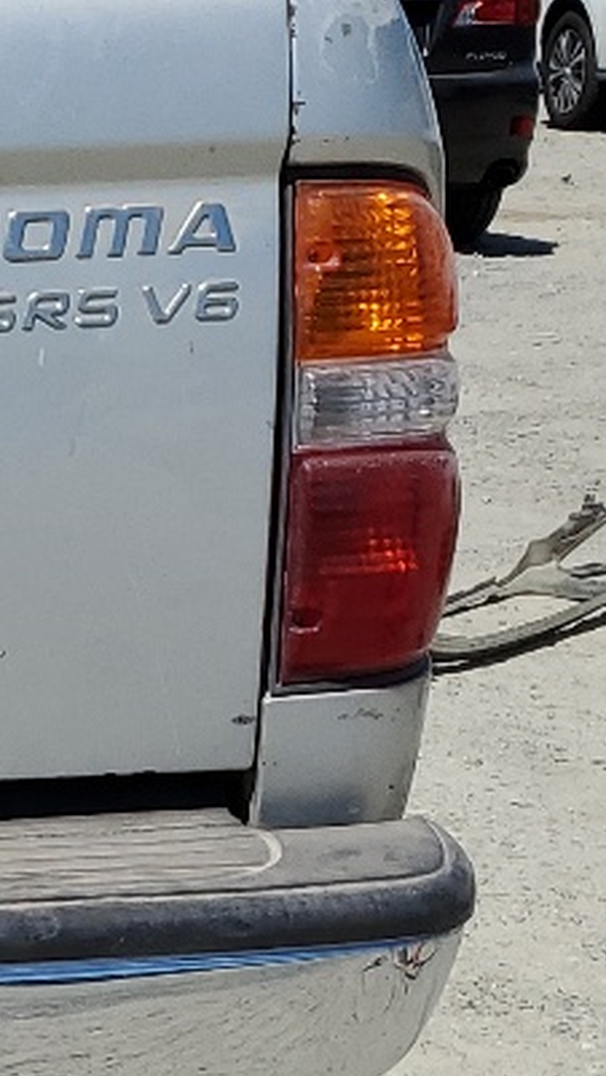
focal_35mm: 113
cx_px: -858
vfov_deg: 18.8
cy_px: 792
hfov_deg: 9.5
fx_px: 3223
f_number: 1.5
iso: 50
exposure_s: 1/10000
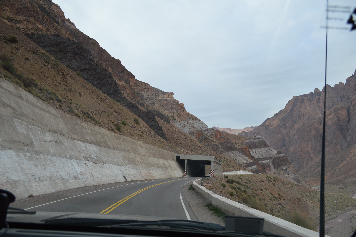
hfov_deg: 67.4
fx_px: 267
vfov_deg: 47.8
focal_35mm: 27
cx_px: 178
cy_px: 118
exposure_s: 1/125
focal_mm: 18
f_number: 5.6
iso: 160
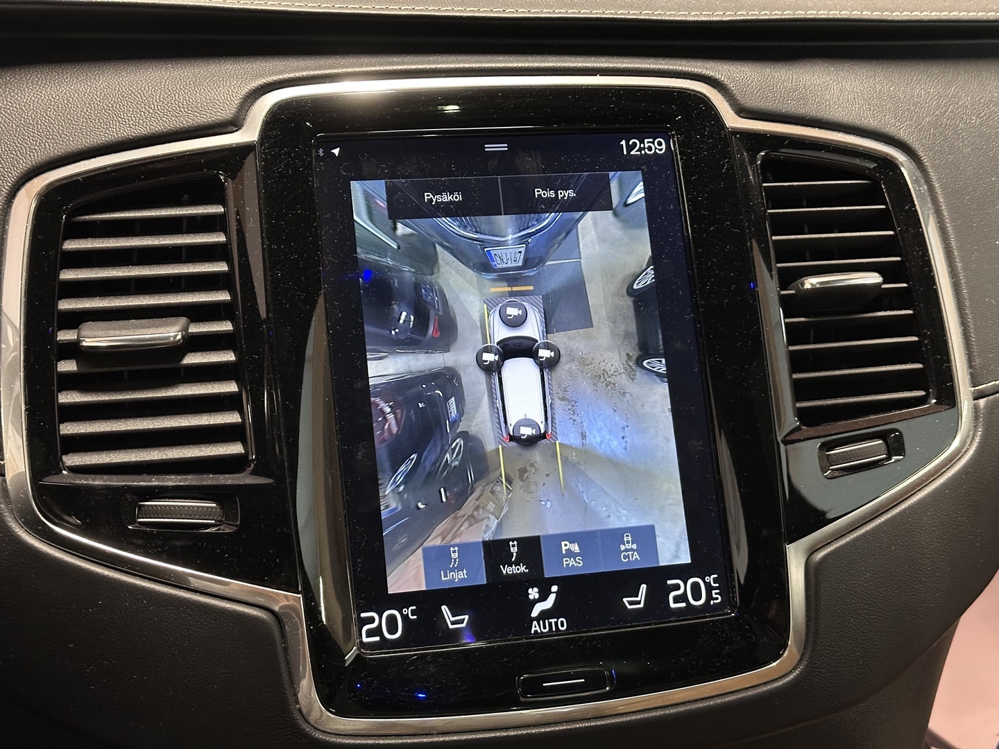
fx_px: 1385
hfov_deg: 39.7
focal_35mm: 48
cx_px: 500
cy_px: 374
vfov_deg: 30.3
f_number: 1.78
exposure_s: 1/28
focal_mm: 6.86
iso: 500
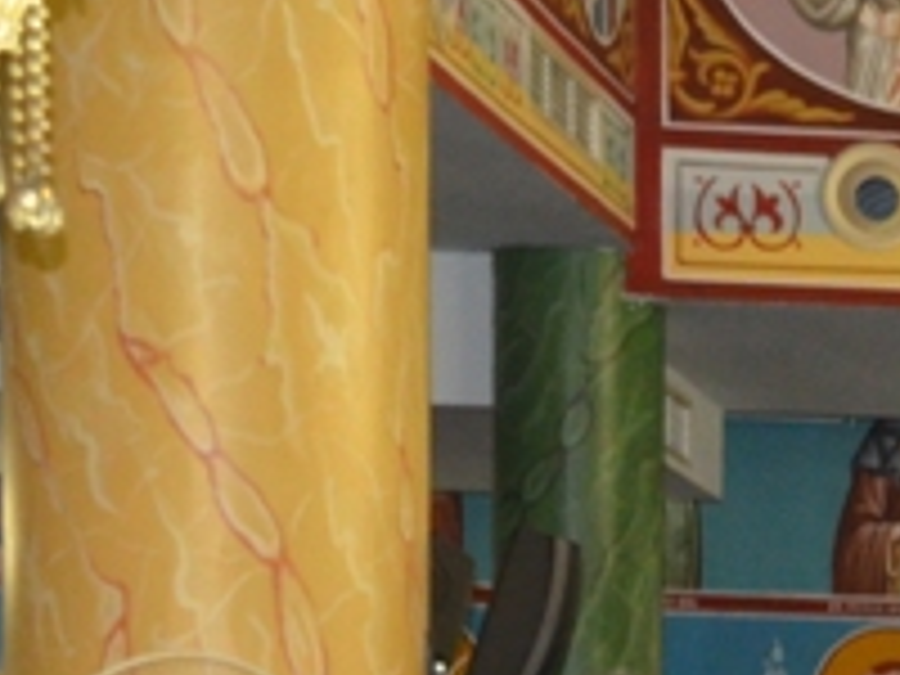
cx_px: 1868
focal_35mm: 242
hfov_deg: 7.8
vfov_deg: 6.0
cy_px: 1269
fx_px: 6300
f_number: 6.3
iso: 2000
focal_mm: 35
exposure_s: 1/60
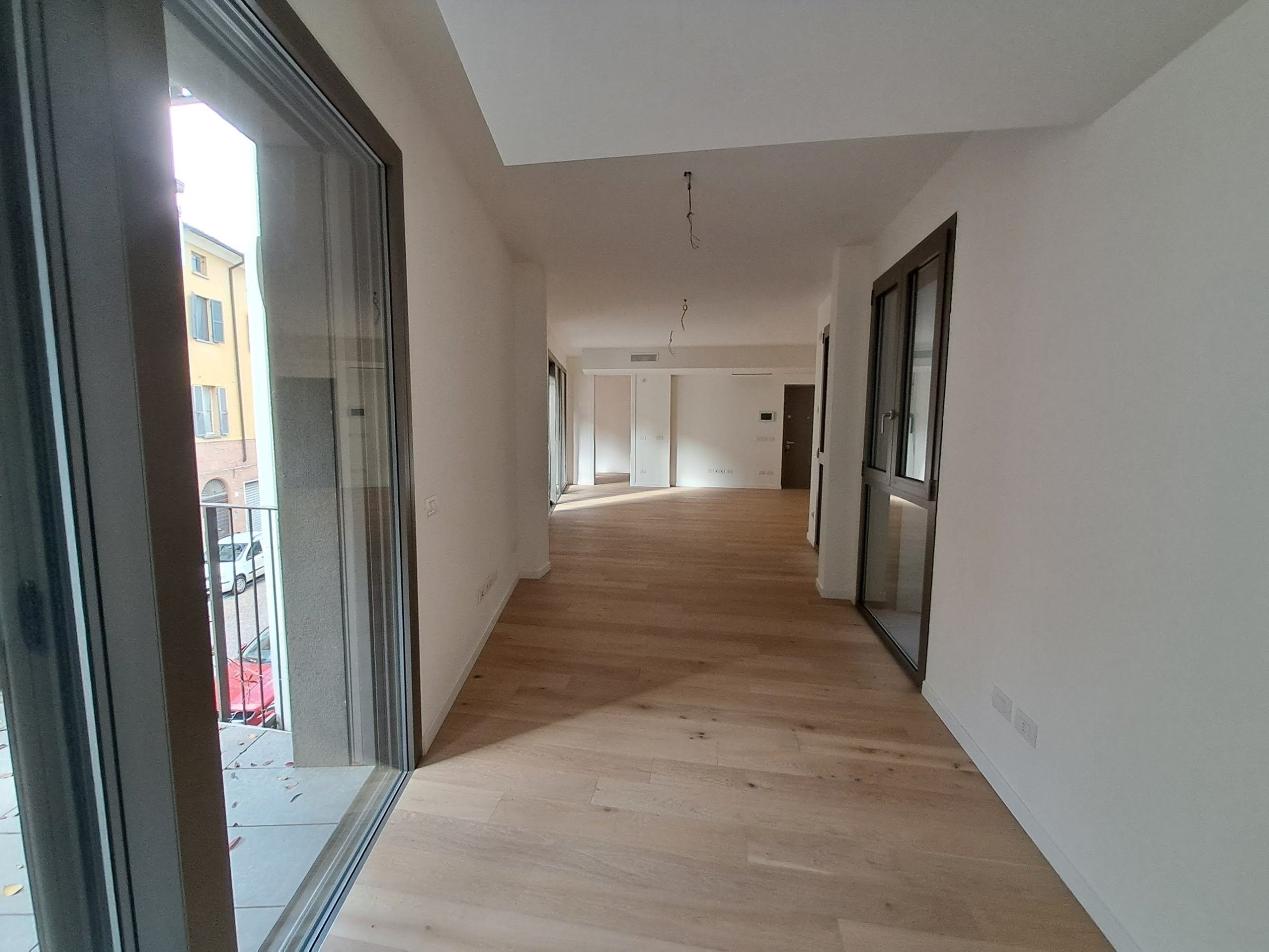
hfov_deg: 106.2
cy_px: 476
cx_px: 634
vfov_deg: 89.9
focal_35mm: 13
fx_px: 477
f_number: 2.2
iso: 80
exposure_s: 1/50
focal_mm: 1.13
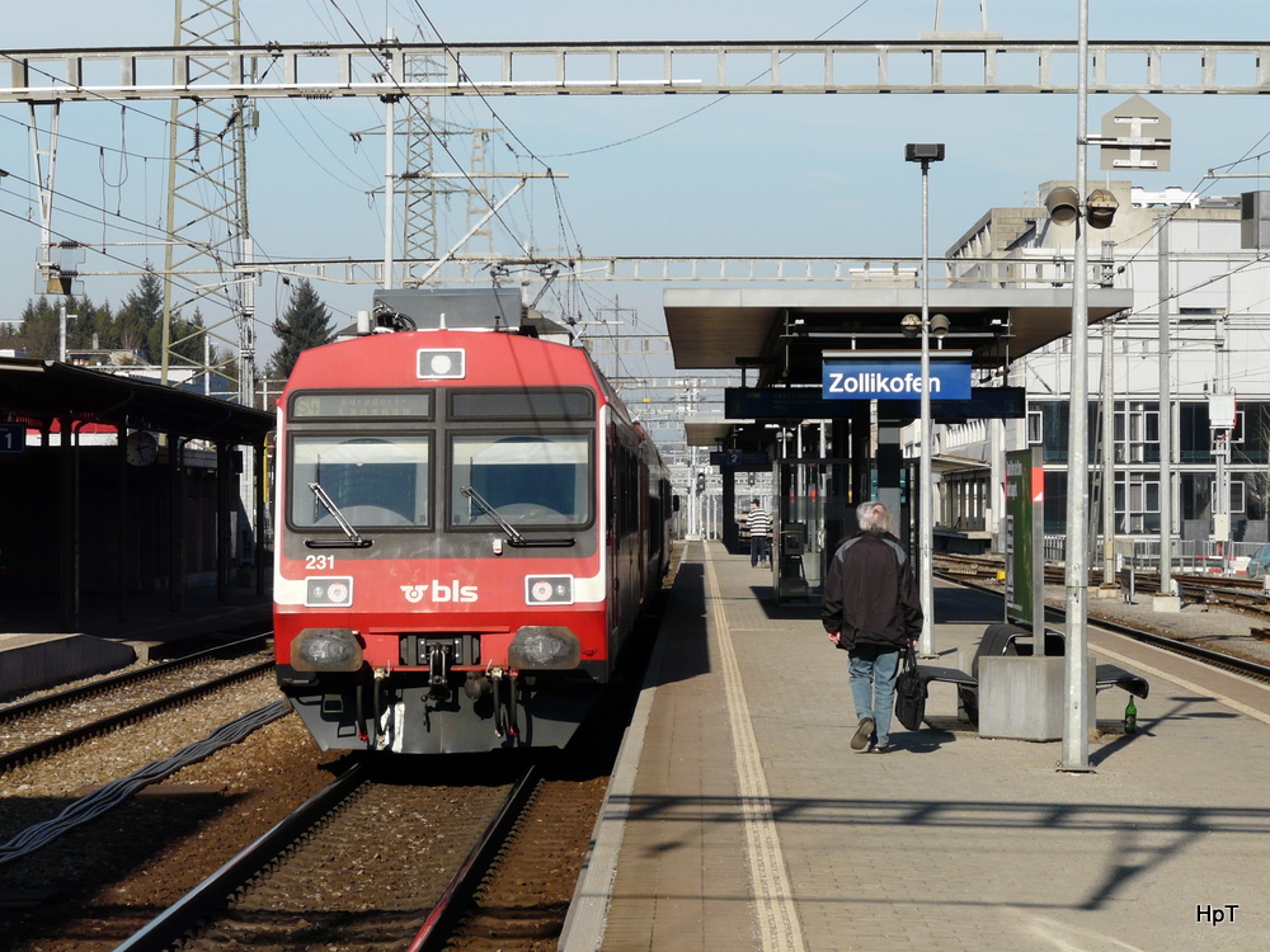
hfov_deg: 15.3
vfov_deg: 11.5
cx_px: 635
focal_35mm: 129
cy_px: 476
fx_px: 4733
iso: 100
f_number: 6.3
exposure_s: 1/400
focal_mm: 21.1
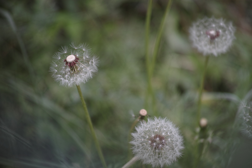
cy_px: 84
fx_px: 525
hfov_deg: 27.0
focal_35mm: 75
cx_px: 126
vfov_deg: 18.2
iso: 100
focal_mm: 50
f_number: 2.8
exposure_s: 1/250
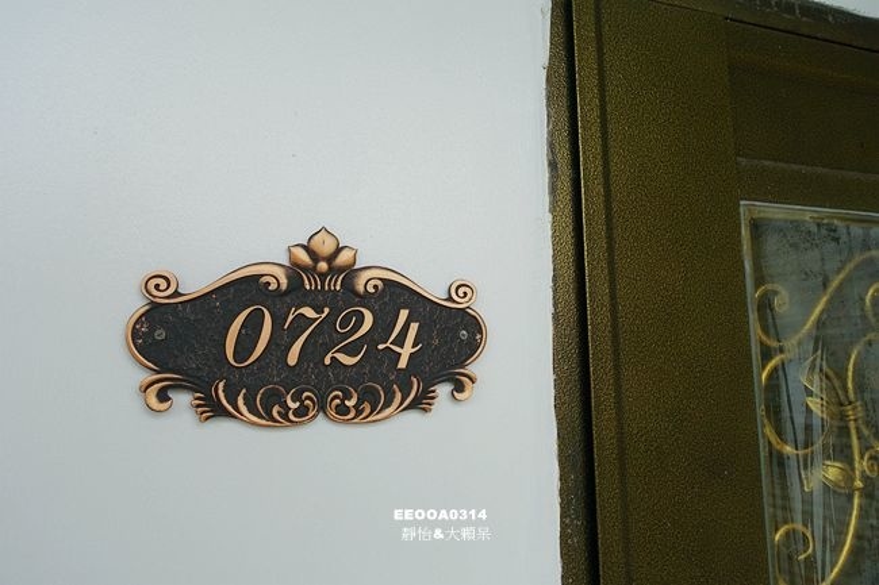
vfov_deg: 53.1
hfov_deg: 73.8
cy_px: 292
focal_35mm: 24
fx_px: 586
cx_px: 440
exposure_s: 1/160
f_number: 2.8
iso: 125
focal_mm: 8.8
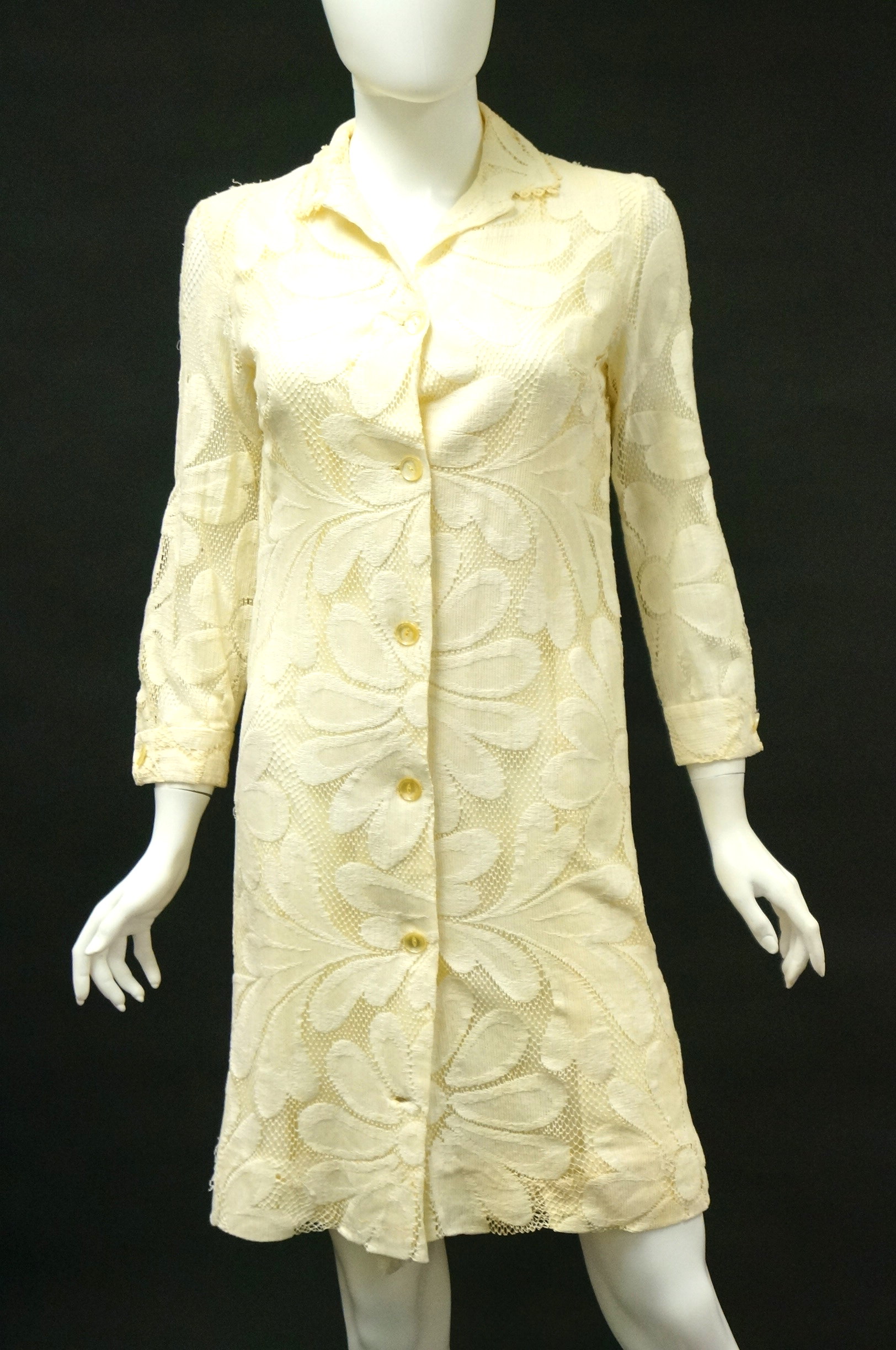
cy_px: 675
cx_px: 448
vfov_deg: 24.7
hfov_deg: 16.5
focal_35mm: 82
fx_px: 3090
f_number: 5.6
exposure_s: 1/100
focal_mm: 55
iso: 1250
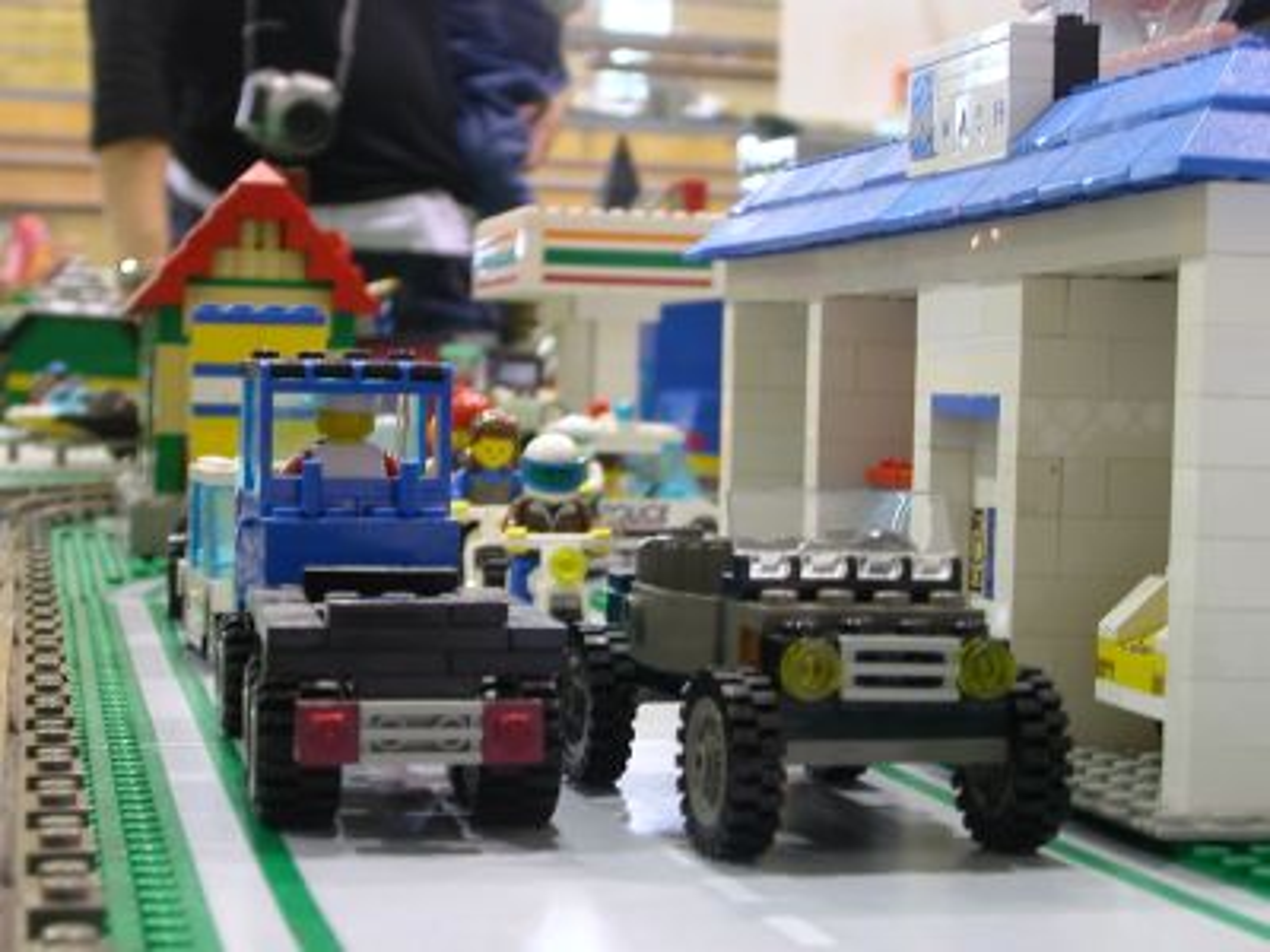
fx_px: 2495
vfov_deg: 21.6
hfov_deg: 28.6
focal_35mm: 68
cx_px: 635
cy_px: 476
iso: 100
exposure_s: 1/4.4
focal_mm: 10.4
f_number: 3.7
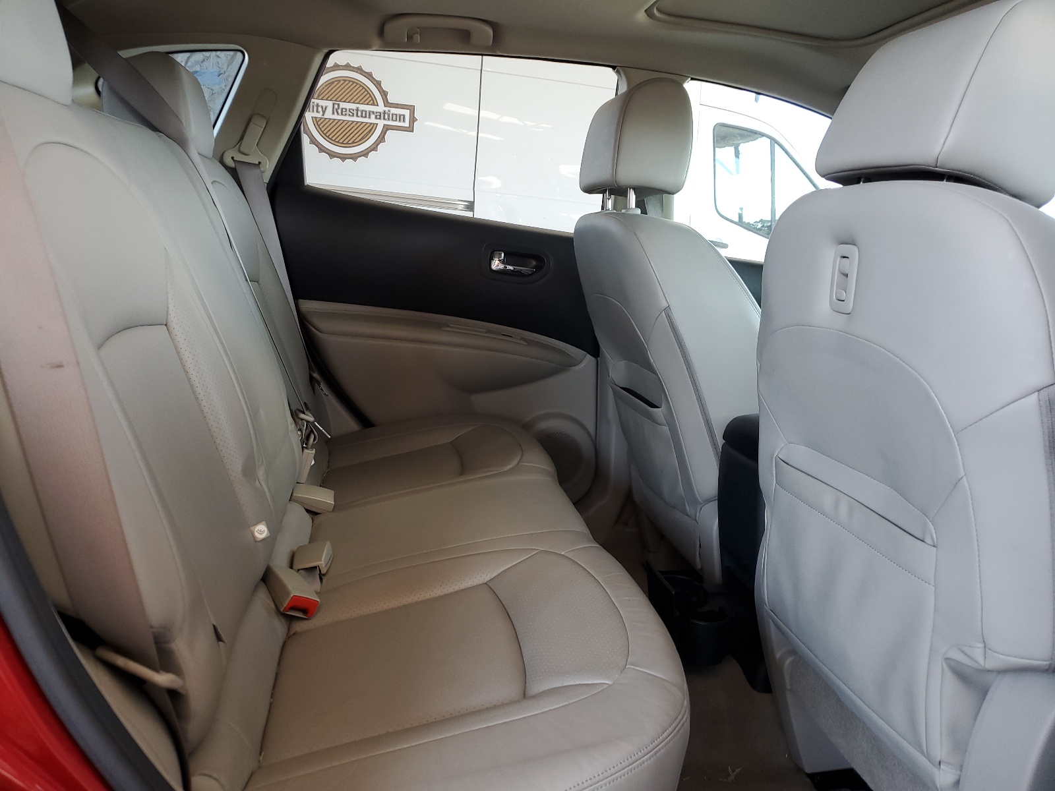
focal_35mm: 26
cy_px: 396
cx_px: 528
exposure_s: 1/60.2
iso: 64
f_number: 1.5
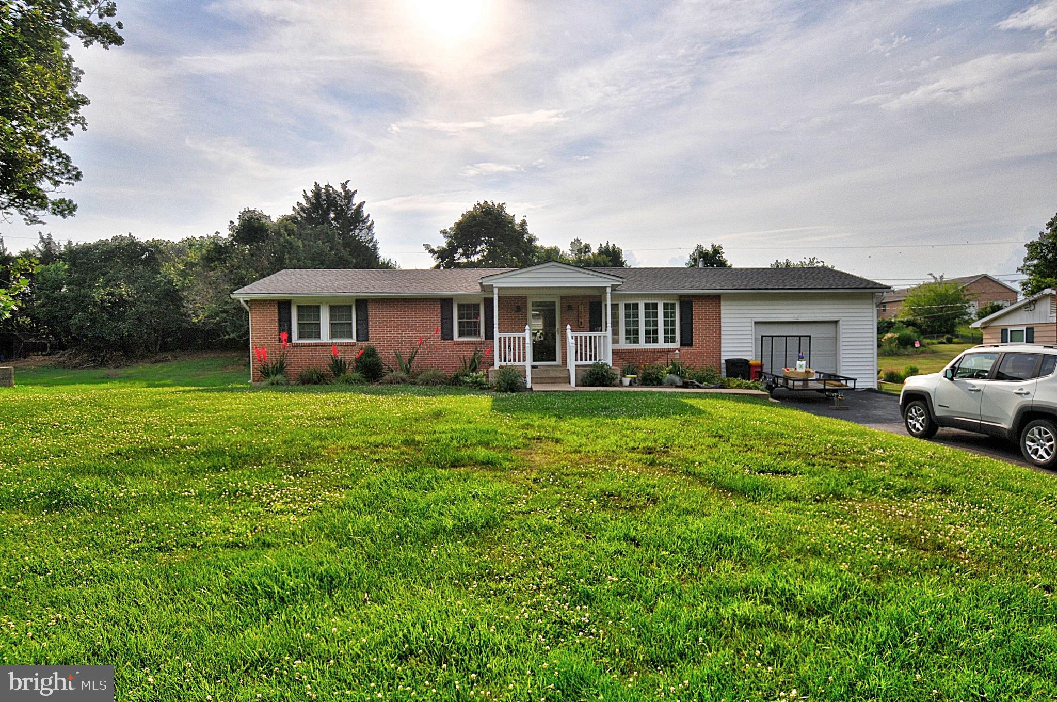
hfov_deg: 53.2
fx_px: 1056
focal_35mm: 36
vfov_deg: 36.8
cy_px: 351
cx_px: 528
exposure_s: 1/1600
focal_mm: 24
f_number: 10
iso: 400
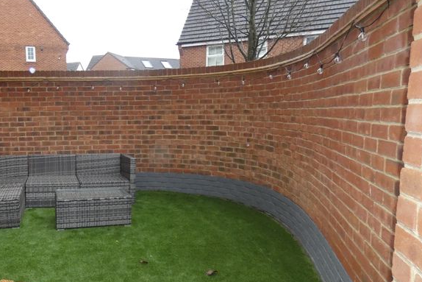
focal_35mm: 29
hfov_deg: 61.9
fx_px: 340
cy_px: 155
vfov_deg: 44.9
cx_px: 137
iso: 400
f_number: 2.8
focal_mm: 3.6
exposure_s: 1/60
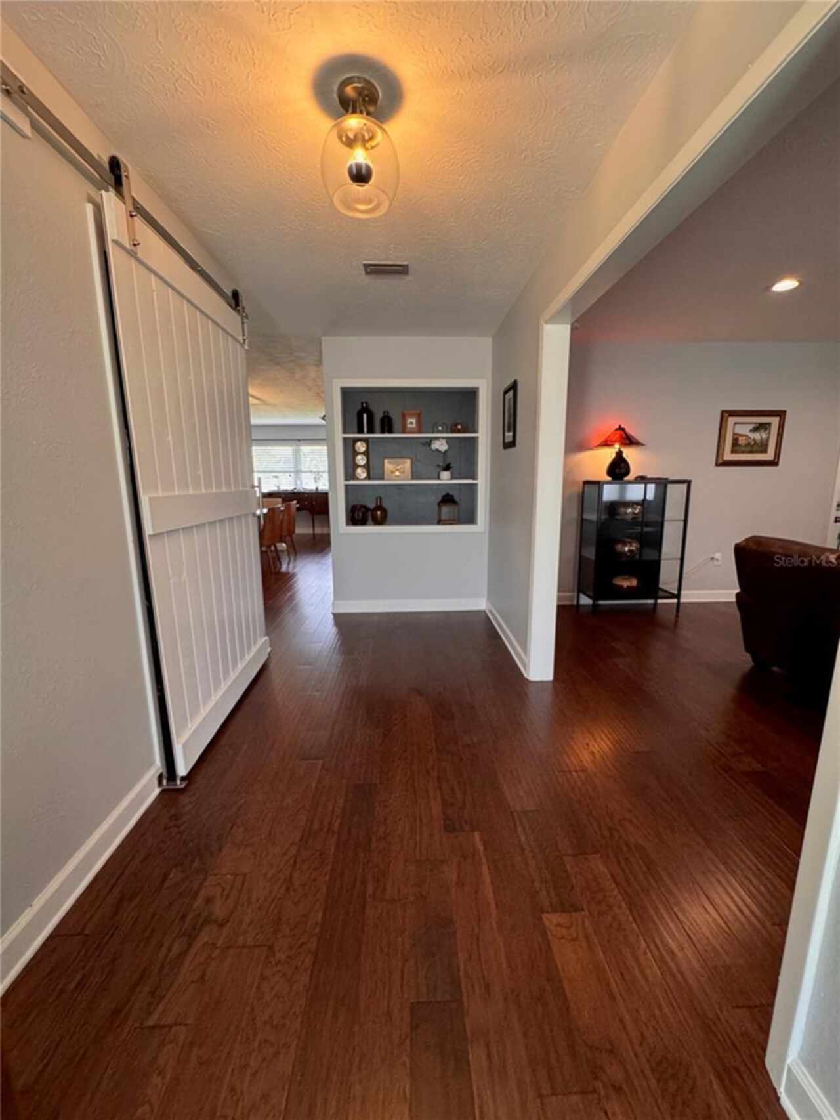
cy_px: 560
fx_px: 453
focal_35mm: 14
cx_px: 420
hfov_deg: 85.7
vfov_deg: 102.1
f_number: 2.2
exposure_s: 1/60
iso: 400
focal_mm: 2.22
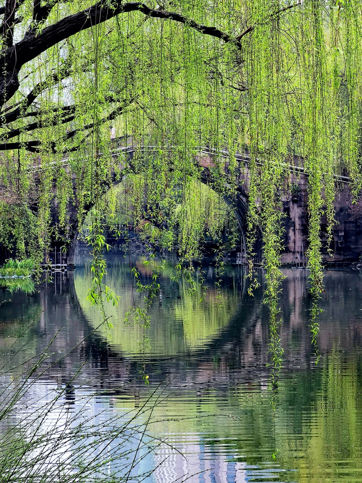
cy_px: 242
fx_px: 2050
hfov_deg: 10.1
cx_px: 181
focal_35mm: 147
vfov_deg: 13.4
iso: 100
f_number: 3.4
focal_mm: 14.45
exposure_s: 1/50
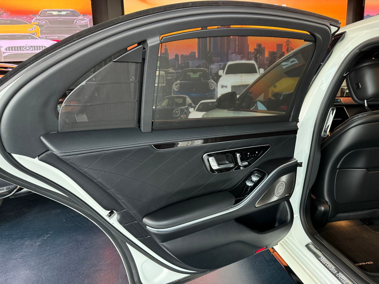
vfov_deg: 56.8
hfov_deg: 71.6
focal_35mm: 24
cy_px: 142
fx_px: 263
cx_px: 190
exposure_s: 1/60
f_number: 1.78
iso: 400
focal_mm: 6.76
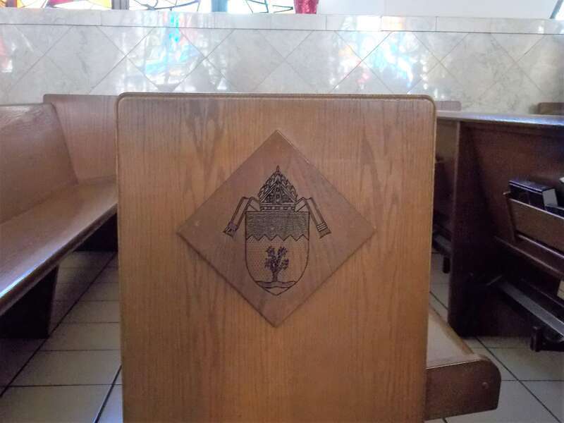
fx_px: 489
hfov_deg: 60.0
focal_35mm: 30
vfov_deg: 46.8
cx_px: 282
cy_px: 212
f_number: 3.3
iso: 400
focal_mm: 5.3
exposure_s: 1/15
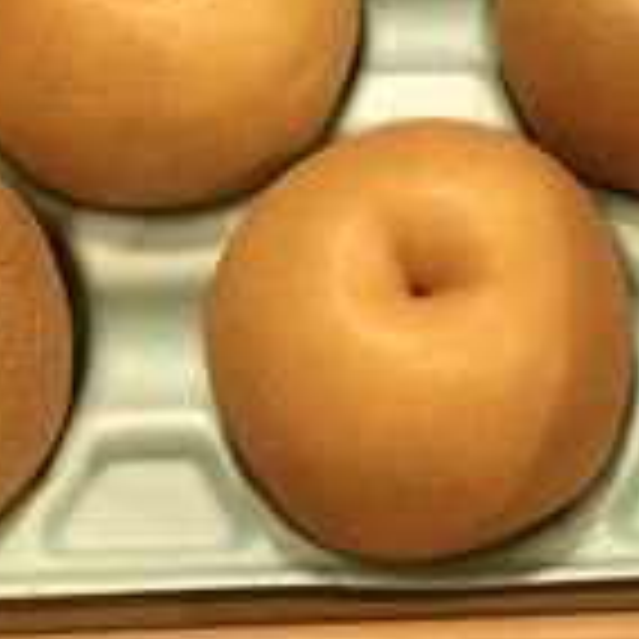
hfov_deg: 23.8
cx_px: 468
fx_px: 1504
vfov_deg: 23.0
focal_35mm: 72
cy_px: 0
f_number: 2.2
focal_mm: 4.15
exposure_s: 1/15
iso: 200
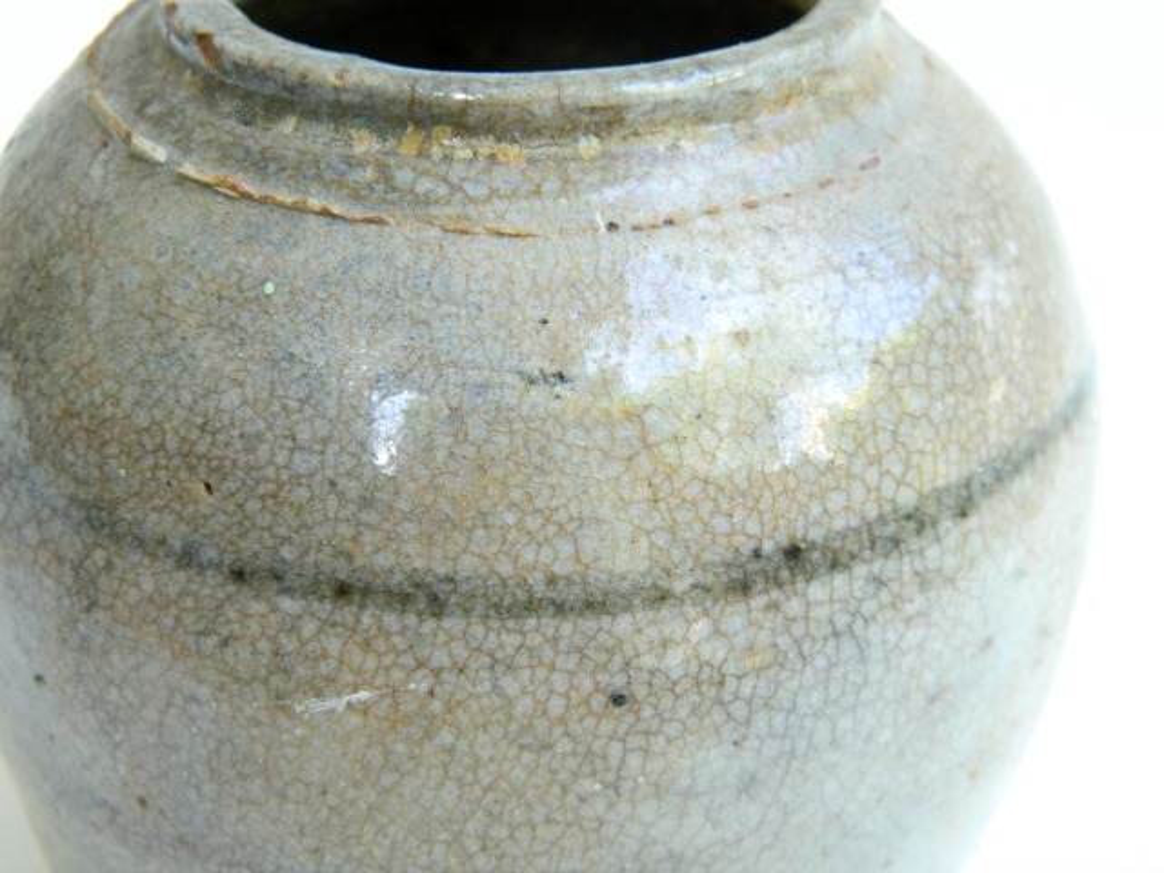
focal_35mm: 70
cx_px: 582
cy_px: 436
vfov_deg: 21.0
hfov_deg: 27.8
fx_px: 2354
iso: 400
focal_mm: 12.6
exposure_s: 1/50
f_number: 4
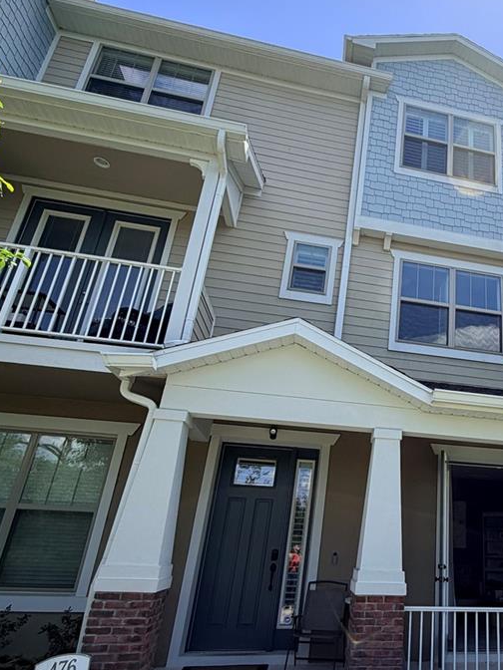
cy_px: 367
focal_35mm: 25
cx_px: 423
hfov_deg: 50.5
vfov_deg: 69.2
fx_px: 484
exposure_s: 1/770
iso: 32
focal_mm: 2.22
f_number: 2.2
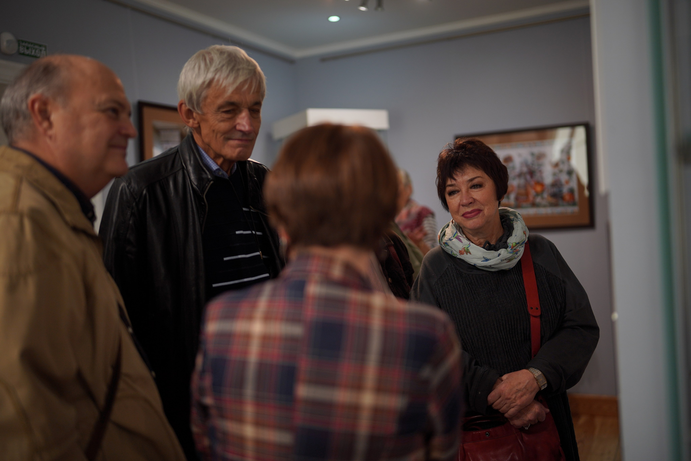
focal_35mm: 35
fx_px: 672
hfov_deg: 54.4
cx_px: 346
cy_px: 230
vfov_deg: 37.9
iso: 100
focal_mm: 35
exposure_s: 1/200
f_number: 1.2
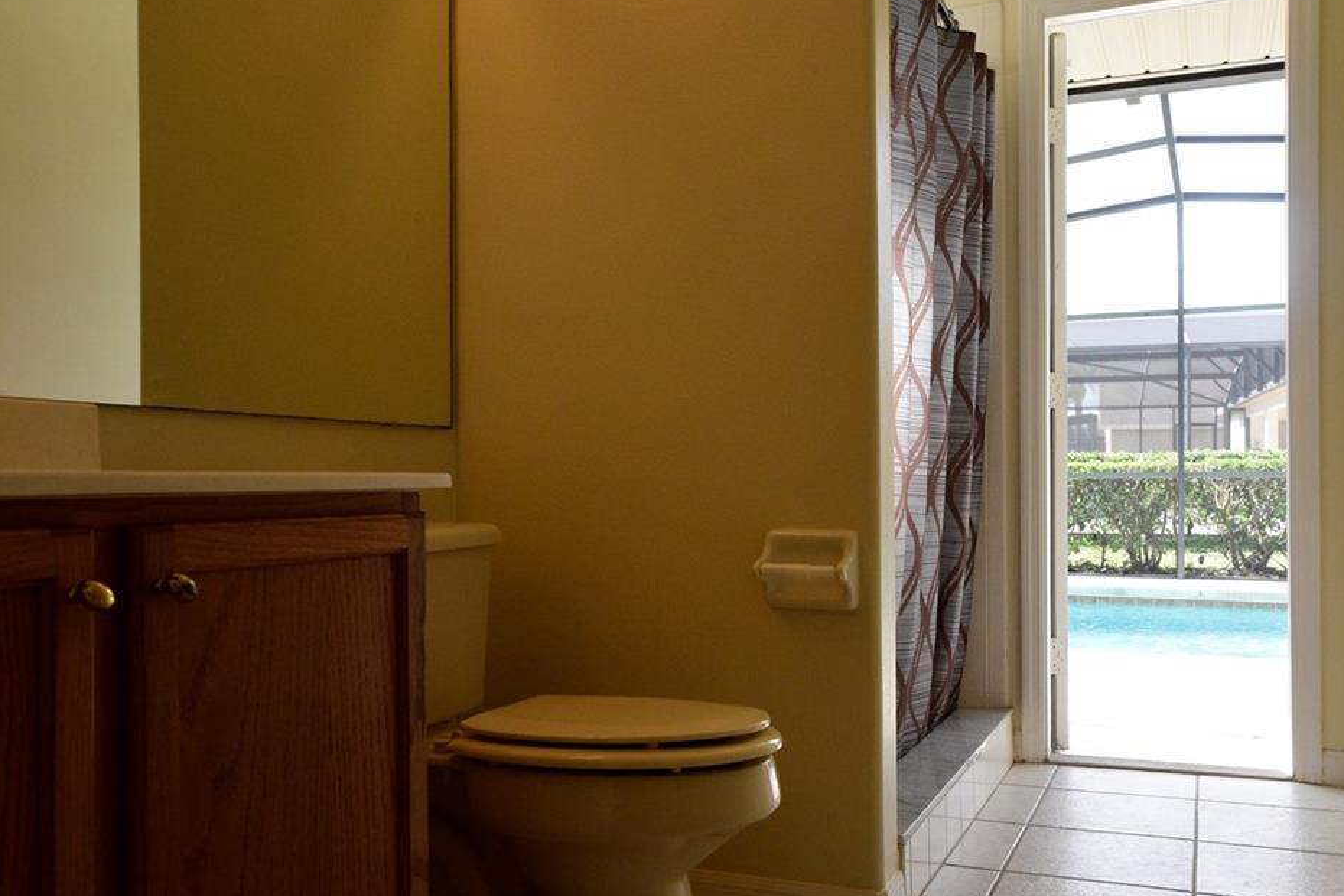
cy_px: 471
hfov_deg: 57.2
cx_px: 712
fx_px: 1232
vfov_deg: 40.0
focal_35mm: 33
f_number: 9.5
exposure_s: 1/250
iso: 1600
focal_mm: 20
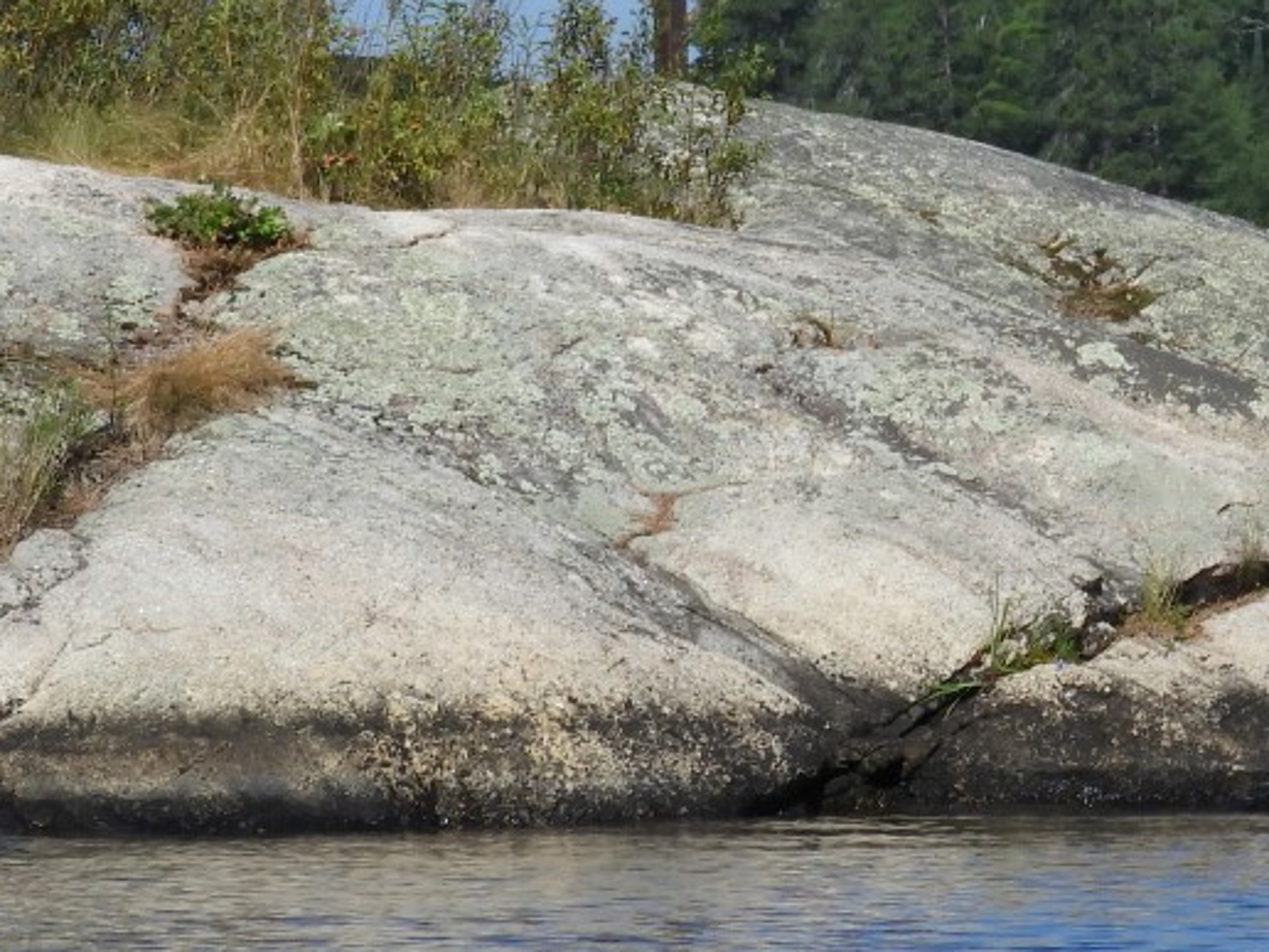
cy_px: -194
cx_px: 1662
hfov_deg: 3.5
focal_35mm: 558
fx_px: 20456
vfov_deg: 2.7
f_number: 5.3
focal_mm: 35.8
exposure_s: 1/800
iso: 100
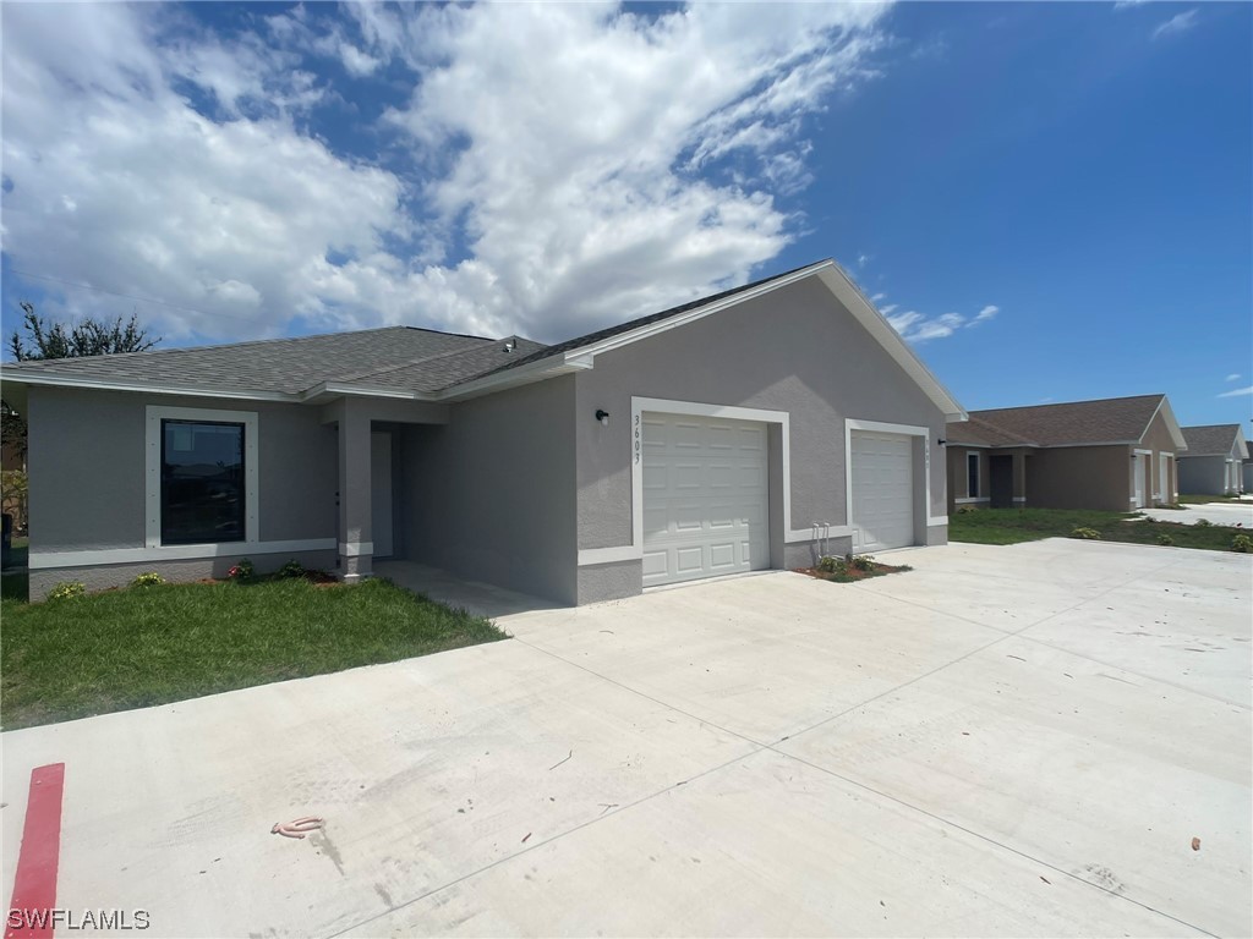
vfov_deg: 53.1
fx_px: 941
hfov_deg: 67.3
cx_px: 626
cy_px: 470
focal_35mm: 26
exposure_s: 1/10989
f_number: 1.6
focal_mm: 5.1
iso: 40
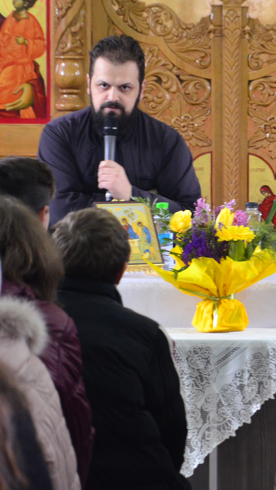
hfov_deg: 4.0
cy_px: 199
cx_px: 212
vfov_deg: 7.0
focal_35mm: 307
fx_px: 3994
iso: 1600
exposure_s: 1/6
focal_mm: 105
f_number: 5.6
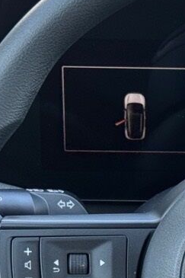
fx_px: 1080
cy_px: 240
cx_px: 261
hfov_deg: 9.6
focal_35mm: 140
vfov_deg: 14.5
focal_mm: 6.76
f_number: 1.78
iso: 100
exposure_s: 1/99
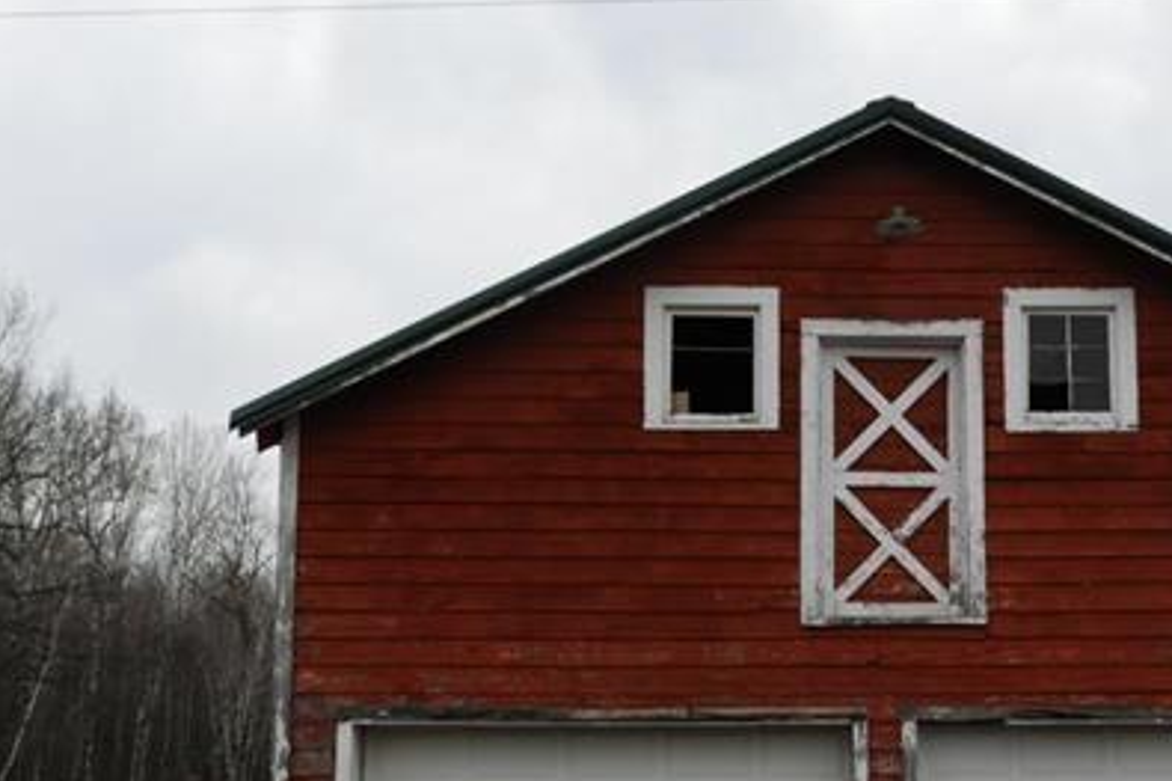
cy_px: 600
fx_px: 1920
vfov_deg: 22.7
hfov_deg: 33.2
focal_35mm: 59
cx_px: 890
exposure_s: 1/50
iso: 100
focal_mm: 6.3
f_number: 3.8
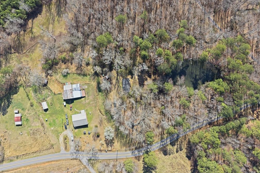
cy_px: 88
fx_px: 209
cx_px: 134
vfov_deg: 44.9
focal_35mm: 29
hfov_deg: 63.7
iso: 100
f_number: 2.8
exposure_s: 1/500
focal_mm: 14.4
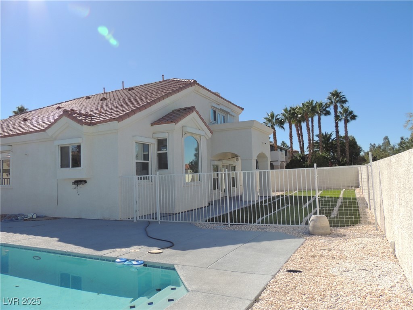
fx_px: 286
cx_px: 206
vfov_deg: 56.8
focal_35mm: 24
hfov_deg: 71.6
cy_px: 155
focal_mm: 4.3
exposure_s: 1/1250
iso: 100
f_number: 3
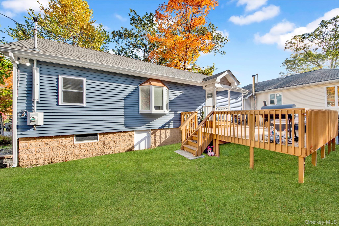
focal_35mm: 12
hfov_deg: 112.6
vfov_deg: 90.0
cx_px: 170
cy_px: 113
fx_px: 113
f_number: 8
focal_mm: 8
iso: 100
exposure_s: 1/200
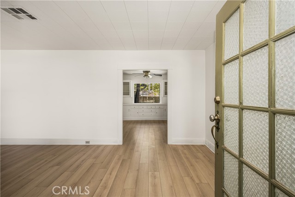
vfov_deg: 72.0
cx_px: 148
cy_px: 98
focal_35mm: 16
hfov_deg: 95.0
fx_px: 135
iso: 100
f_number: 6.3
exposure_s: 1/125
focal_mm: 16.5
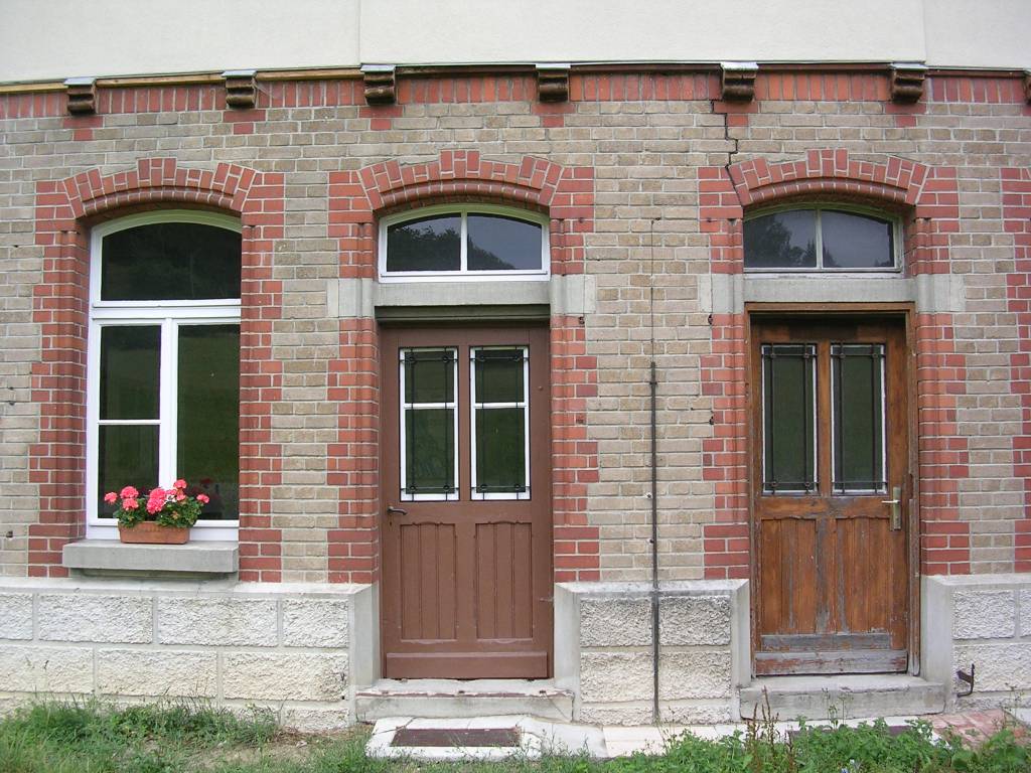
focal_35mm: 38
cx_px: 516
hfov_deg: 49.0
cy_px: 386
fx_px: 1132
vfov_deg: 37.7
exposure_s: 1/170
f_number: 2.8
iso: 50
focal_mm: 5.8
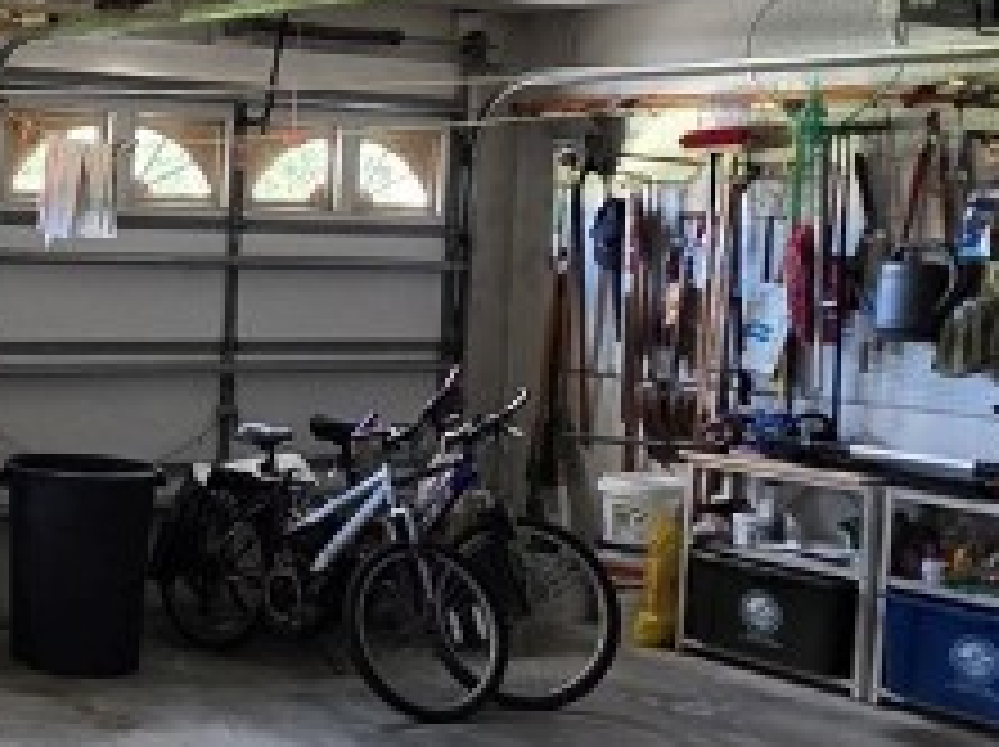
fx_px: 1730
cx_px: -207
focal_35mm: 60
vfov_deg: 24.3
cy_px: 274
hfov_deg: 28.1
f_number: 1.9
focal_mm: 2.2
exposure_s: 1/60
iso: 500
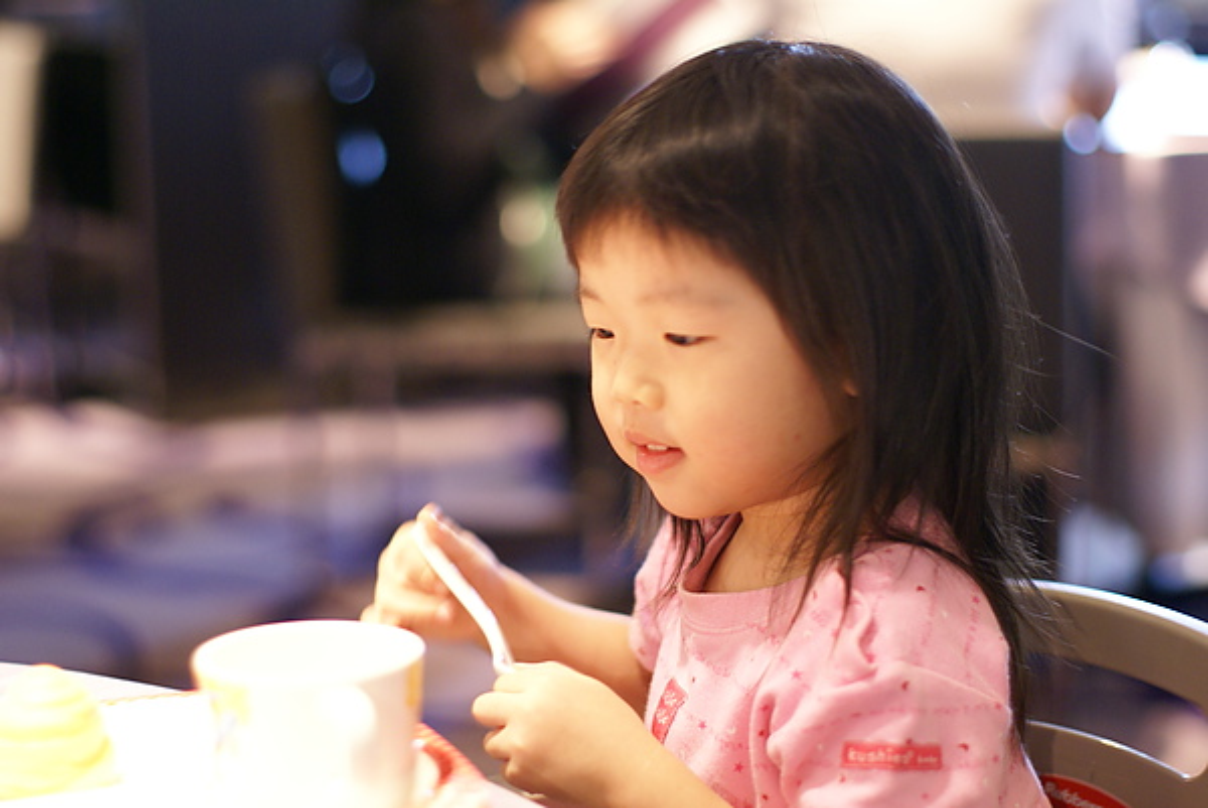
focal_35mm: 75
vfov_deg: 18.2
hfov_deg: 27.0
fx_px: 2518
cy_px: 404
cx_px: 604
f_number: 1.7
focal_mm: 50
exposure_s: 1/8
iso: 400
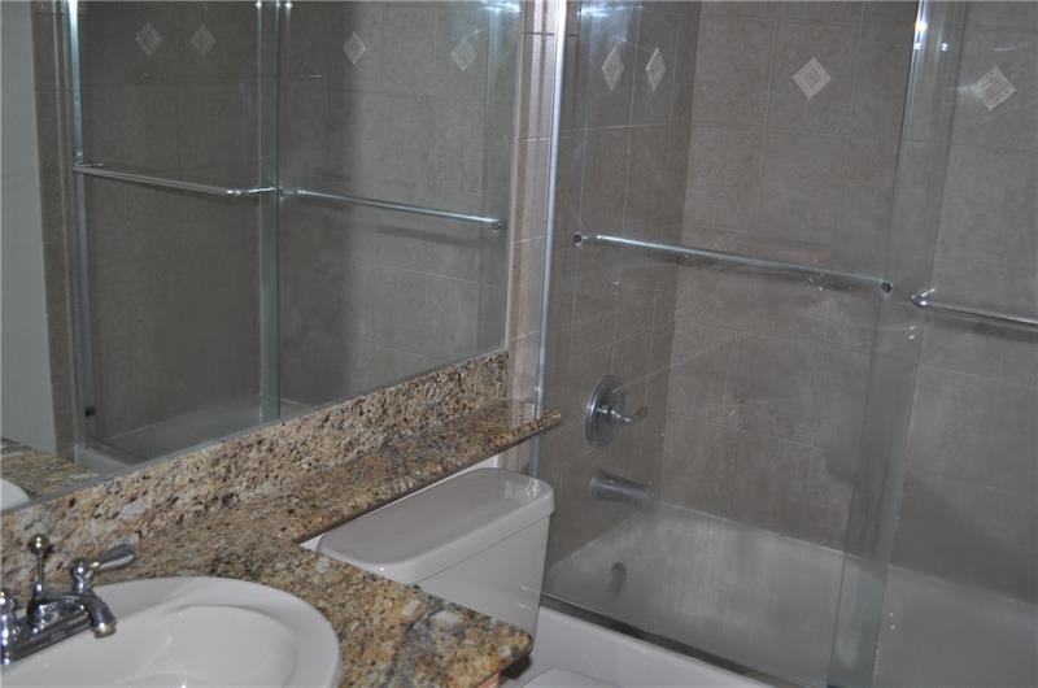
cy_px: 344
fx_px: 1122
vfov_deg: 34.1
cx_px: 519
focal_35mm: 39
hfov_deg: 49.6
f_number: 4.2
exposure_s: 1/200
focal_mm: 26
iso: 200
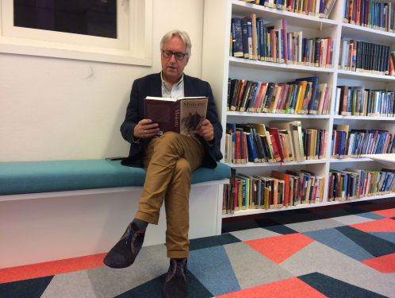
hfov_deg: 61.6
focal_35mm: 29
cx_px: 198
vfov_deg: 48.3
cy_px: 149
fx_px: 331
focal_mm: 4.15
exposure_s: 1/33
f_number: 2.2
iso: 50
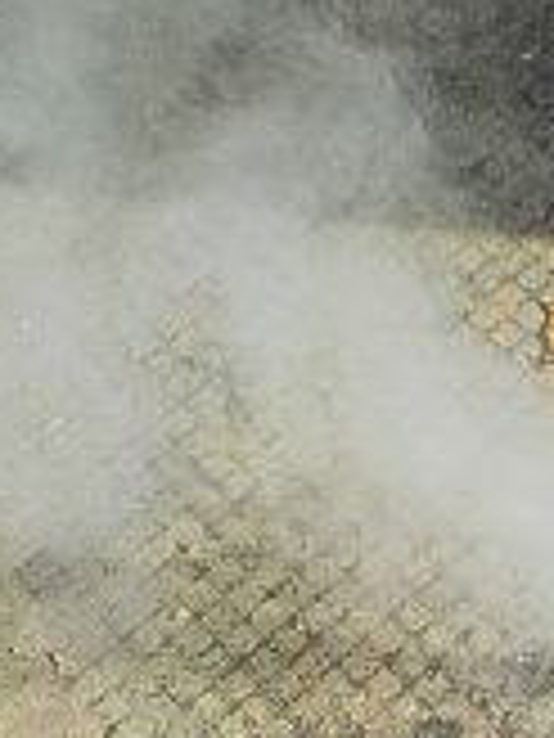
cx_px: 635
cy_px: 623
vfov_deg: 24.8
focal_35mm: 77
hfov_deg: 18.3
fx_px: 1643
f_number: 3.3
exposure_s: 1/1000
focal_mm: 4.1
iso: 125
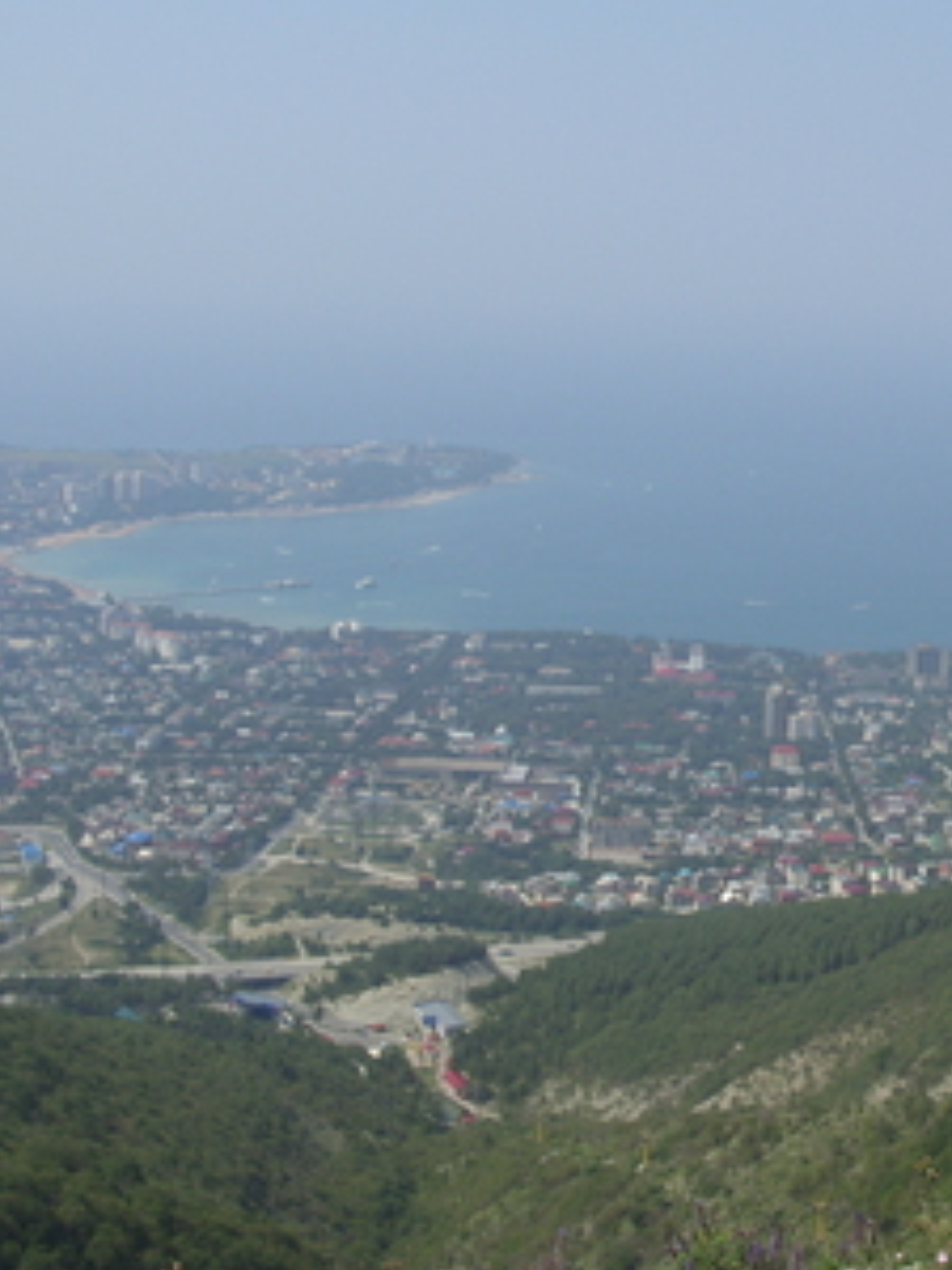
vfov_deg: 33.8
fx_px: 2090
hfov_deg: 24.6
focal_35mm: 57
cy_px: 572
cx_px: 918
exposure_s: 1/620
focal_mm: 6.3
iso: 50
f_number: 4.9
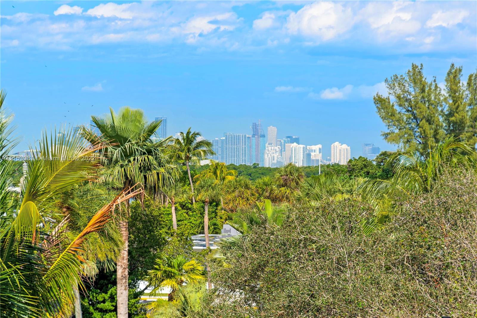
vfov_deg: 11.4
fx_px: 1590
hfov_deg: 17.1
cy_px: 159
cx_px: 238
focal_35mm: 120
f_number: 8
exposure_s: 1/400
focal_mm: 120
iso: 100
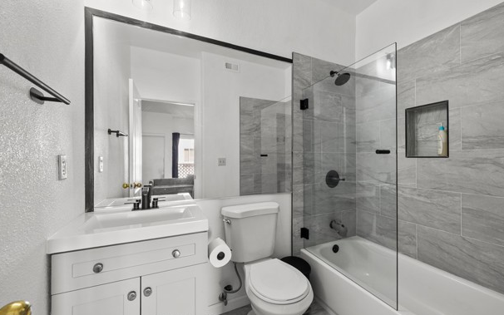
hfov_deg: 105.2
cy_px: 158
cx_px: 263
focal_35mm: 14
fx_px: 192
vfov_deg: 78.7
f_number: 9
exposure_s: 1/2.5
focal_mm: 13
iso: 160
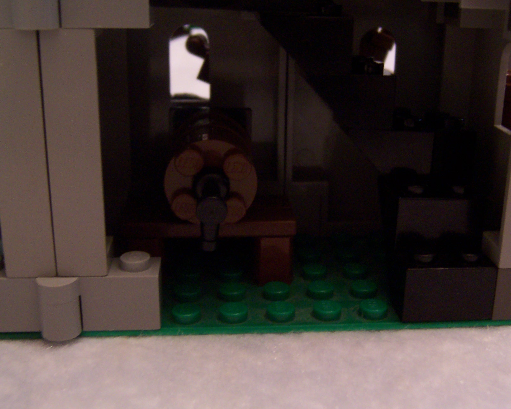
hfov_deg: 40.3
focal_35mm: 46
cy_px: 194
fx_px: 696
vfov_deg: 32.7
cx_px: 279
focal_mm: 5.5
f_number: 2.8
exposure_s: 1/8
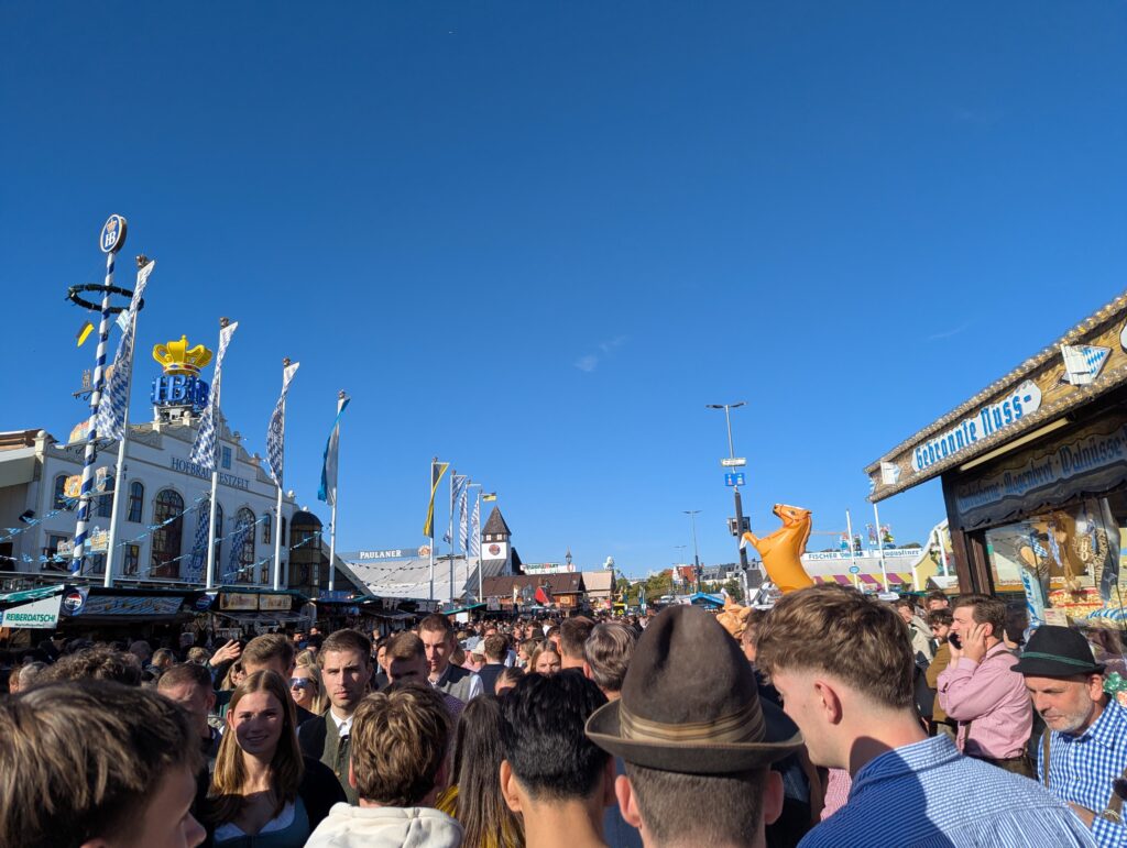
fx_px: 782
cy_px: 424
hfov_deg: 71.5
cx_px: 564
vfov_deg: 56.9
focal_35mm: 24
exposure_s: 1/1887
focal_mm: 6.81
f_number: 1.85
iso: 38
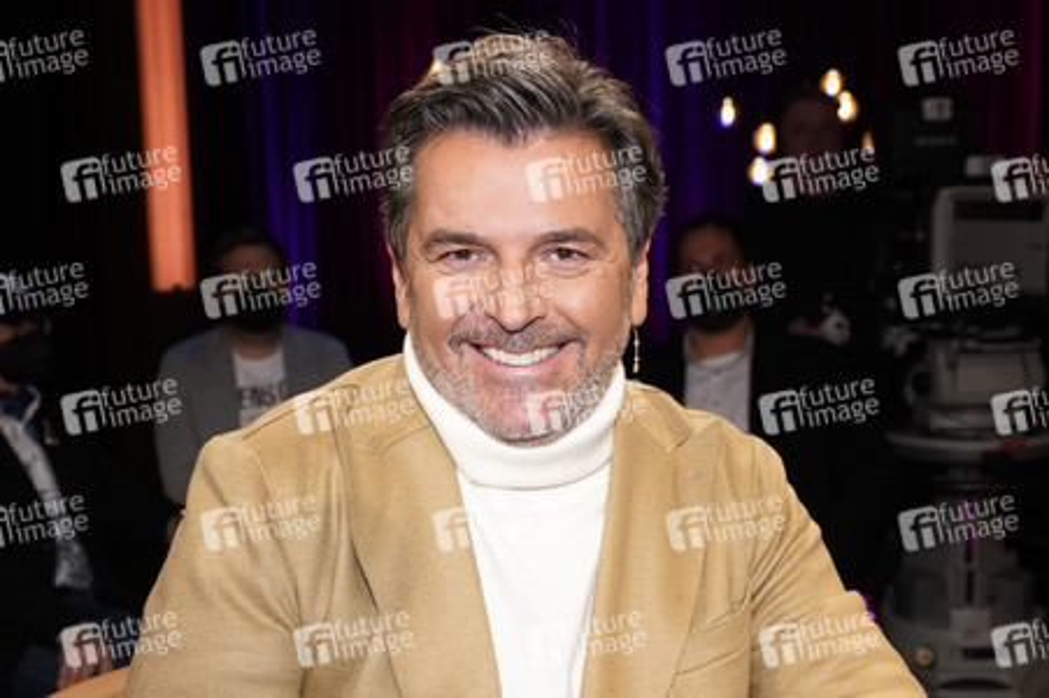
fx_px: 815
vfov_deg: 46.3
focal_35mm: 28
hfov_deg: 65.5
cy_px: 349
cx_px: 524
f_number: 4.5
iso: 1600
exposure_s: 1/125
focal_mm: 28
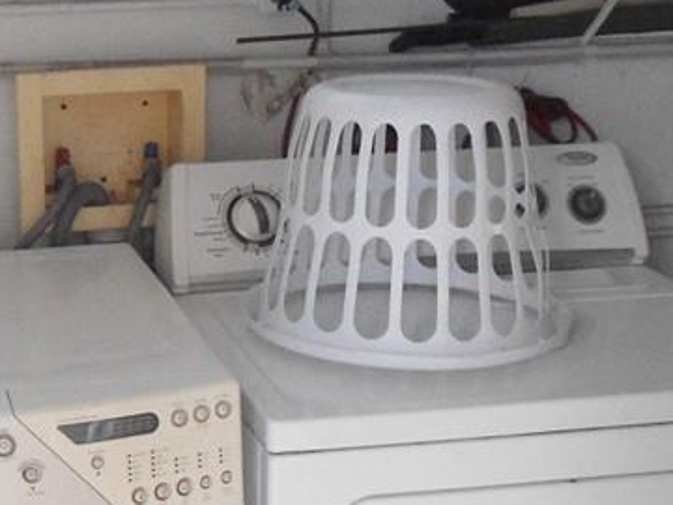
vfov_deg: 19.8
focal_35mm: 74
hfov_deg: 25.7
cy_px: 350
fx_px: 1439
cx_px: 105
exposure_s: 1/250
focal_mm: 4.7
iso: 400
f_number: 2.8
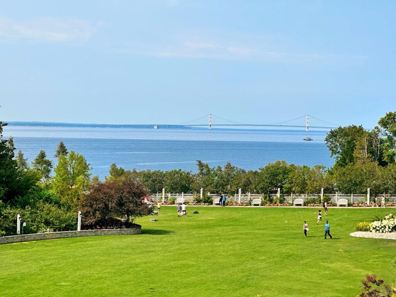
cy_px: 148
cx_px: 198
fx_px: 881
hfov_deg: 25.3
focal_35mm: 77
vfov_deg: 19.1
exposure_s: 1/896
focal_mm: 9
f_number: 2.8
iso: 32
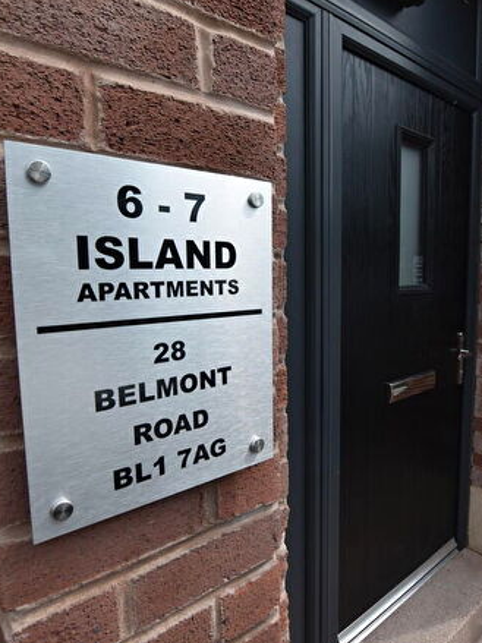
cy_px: 316
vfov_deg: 73.9
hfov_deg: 58.1
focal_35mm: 23
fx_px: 427
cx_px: 302
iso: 100
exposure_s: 1/200
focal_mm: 10
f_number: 7.1
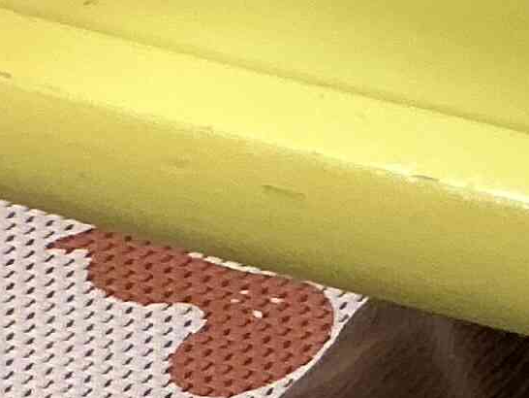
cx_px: 1440
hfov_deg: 8.2
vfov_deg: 6.2
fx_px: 3272
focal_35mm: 214
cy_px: -910
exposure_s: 1/120
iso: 40
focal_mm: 3
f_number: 1.8
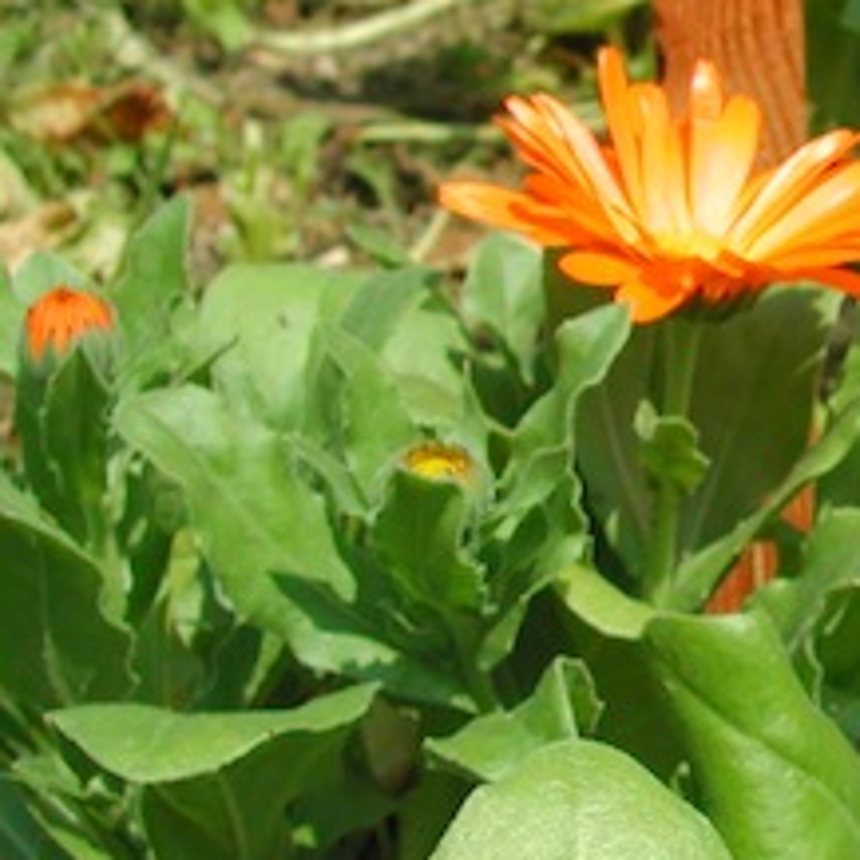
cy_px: 309
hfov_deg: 17.0
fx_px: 2783
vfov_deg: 17.5
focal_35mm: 99
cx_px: 947
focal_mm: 8
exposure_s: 1/296
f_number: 7.6
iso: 100
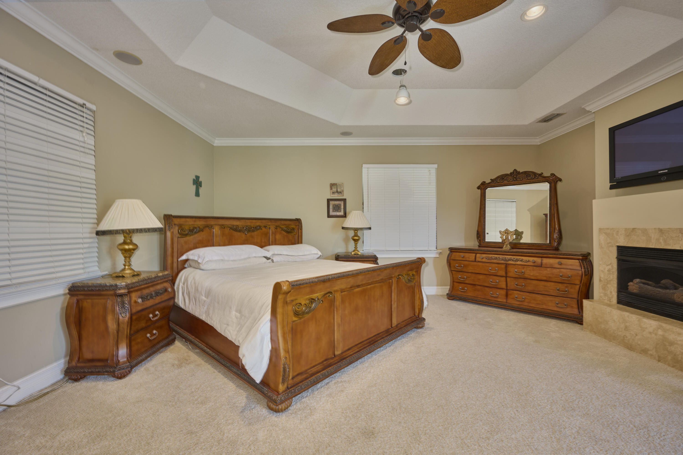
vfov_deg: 81.2
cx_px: 342
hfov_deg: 104.3
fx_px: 266
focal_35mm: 14
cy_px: 228
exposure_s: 1/10
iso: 800
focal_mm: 14
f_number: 8
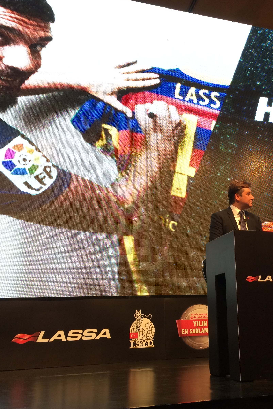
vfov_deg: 47.4
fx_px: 466
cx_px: 212
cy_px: 201
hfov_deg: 31.9
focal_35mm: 41
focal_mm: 4.15
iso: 40
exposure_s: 1/30
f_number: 2.2
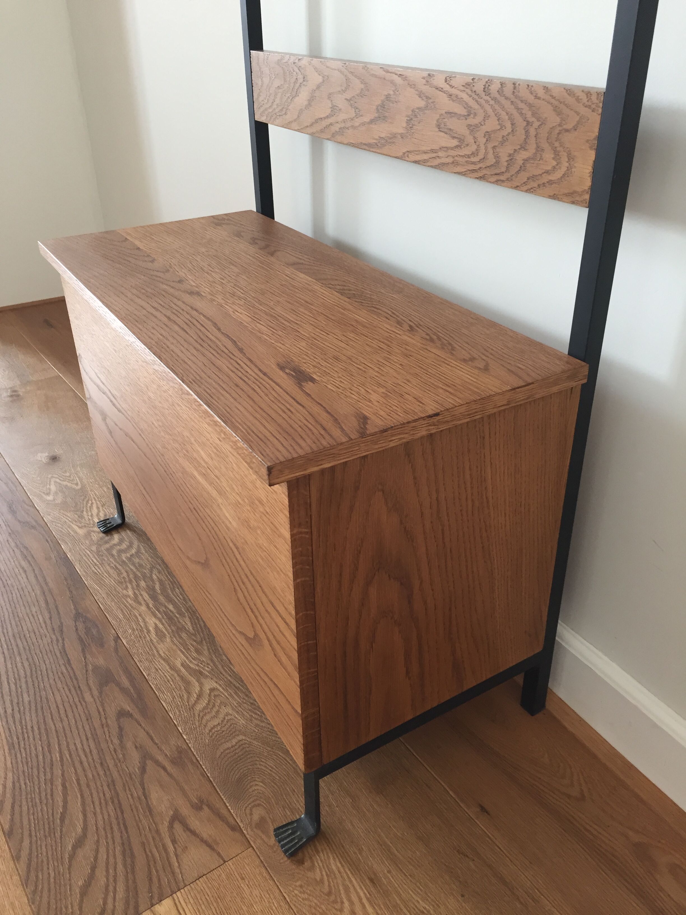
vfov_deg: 61.7
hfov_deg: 48.2
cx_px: 343
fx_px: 766
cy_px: 458
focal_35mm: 29
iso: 100
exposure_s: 1/33
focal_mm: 4.15
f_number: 2.2
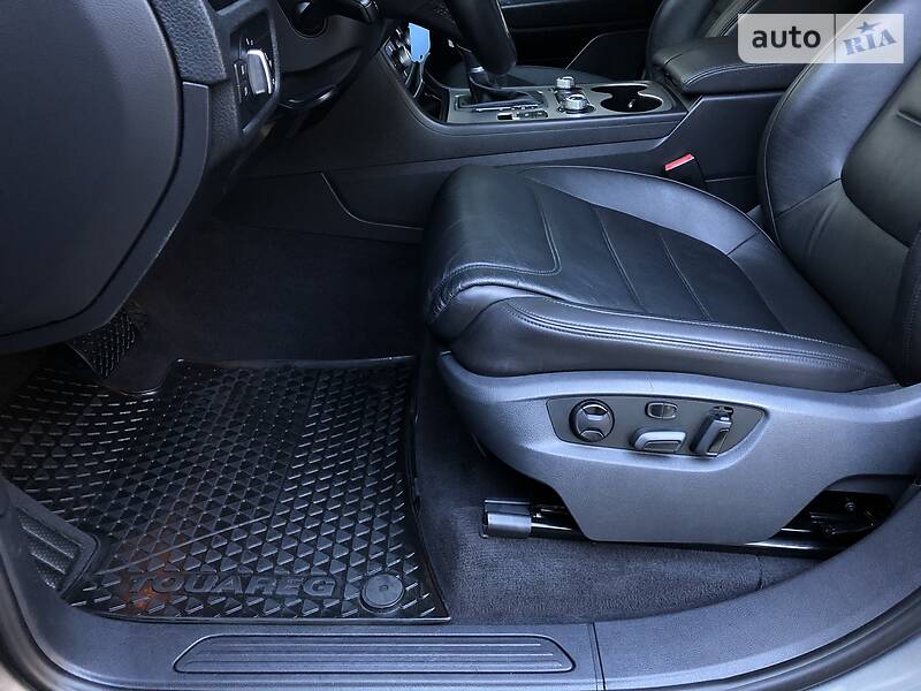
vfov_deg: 49.7
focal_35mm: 28
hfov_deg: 63.4
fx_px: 745
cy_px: 346
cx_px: 460
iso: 100
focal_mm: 4
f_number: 1.8
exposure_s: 1/15
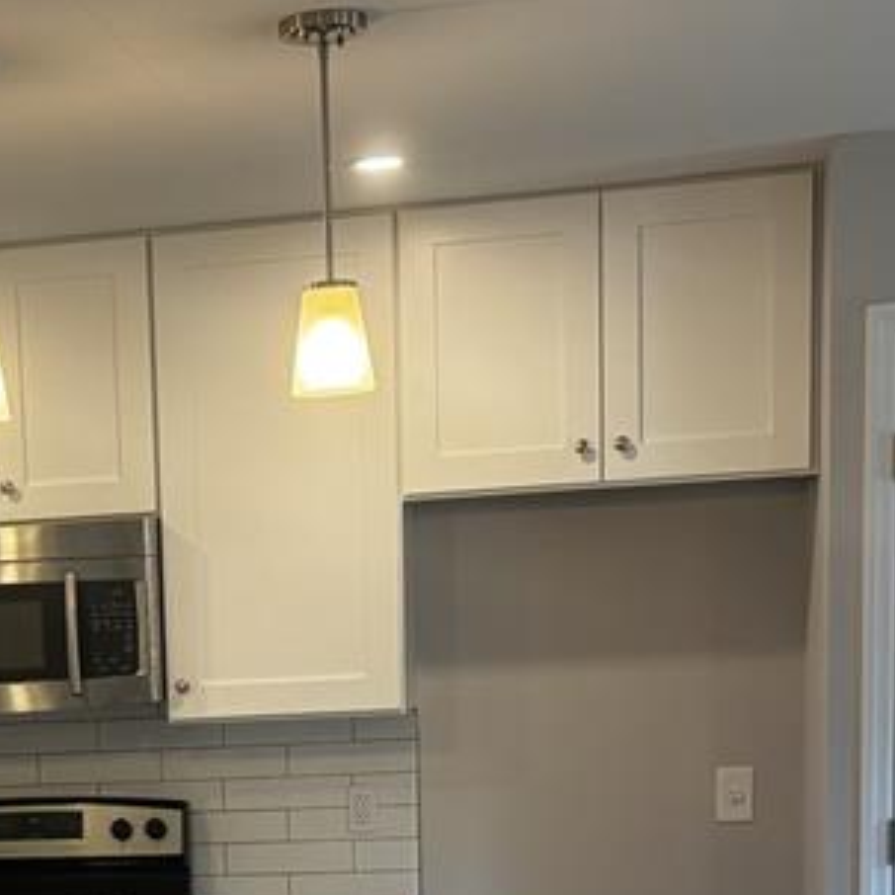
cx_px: 18
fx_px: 2282
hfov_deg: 21.5
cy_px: 984
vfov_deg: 21.1
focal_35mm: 78
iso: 100
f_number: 1.6
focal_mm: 5.96
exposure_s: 1/120
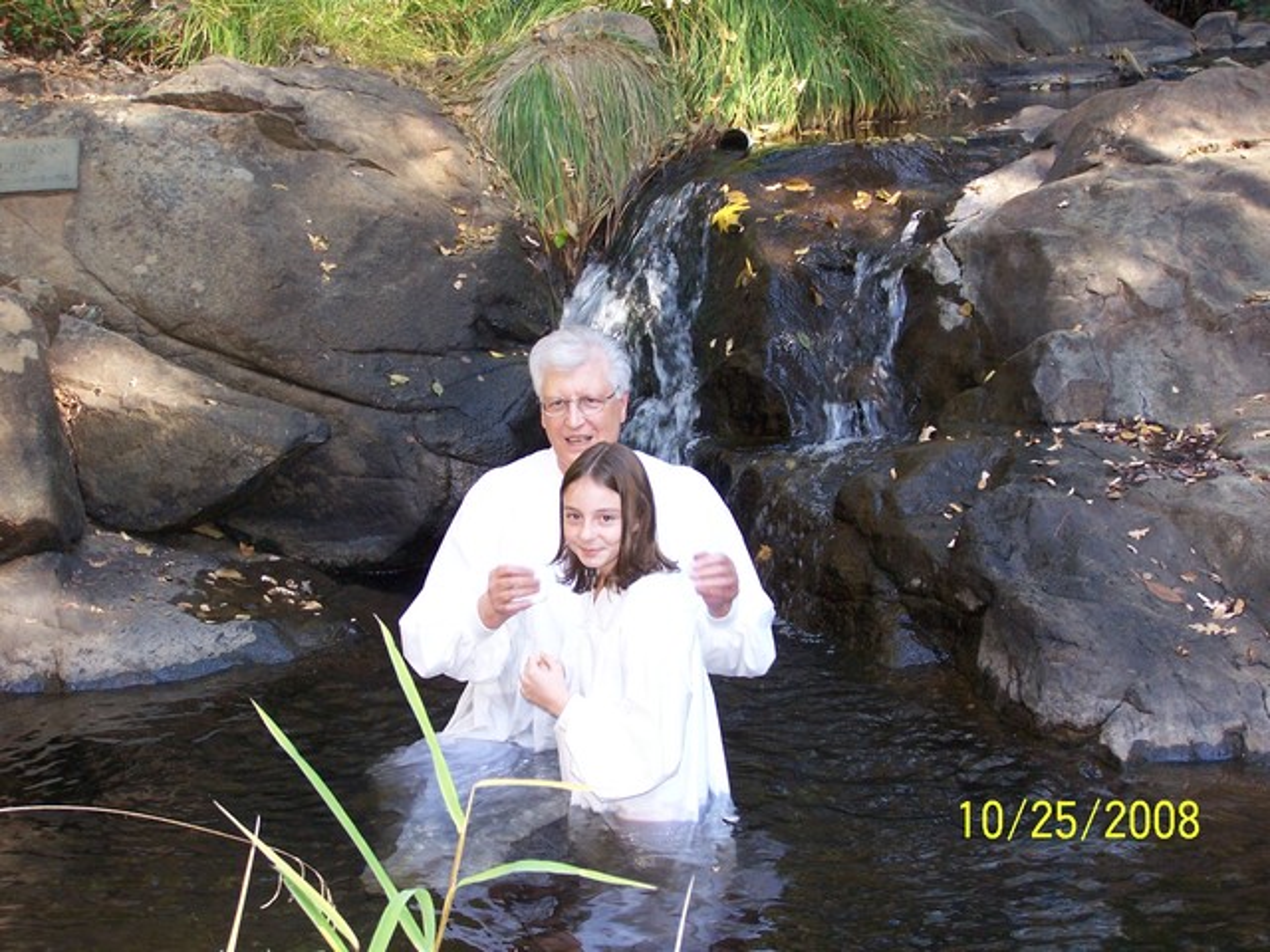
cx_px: 635
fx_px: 2348
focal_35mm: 64
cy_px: 476
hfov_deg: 30.3
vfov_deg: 22.9
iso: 140
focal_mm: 10.7
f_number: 3.2
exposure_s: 1/80
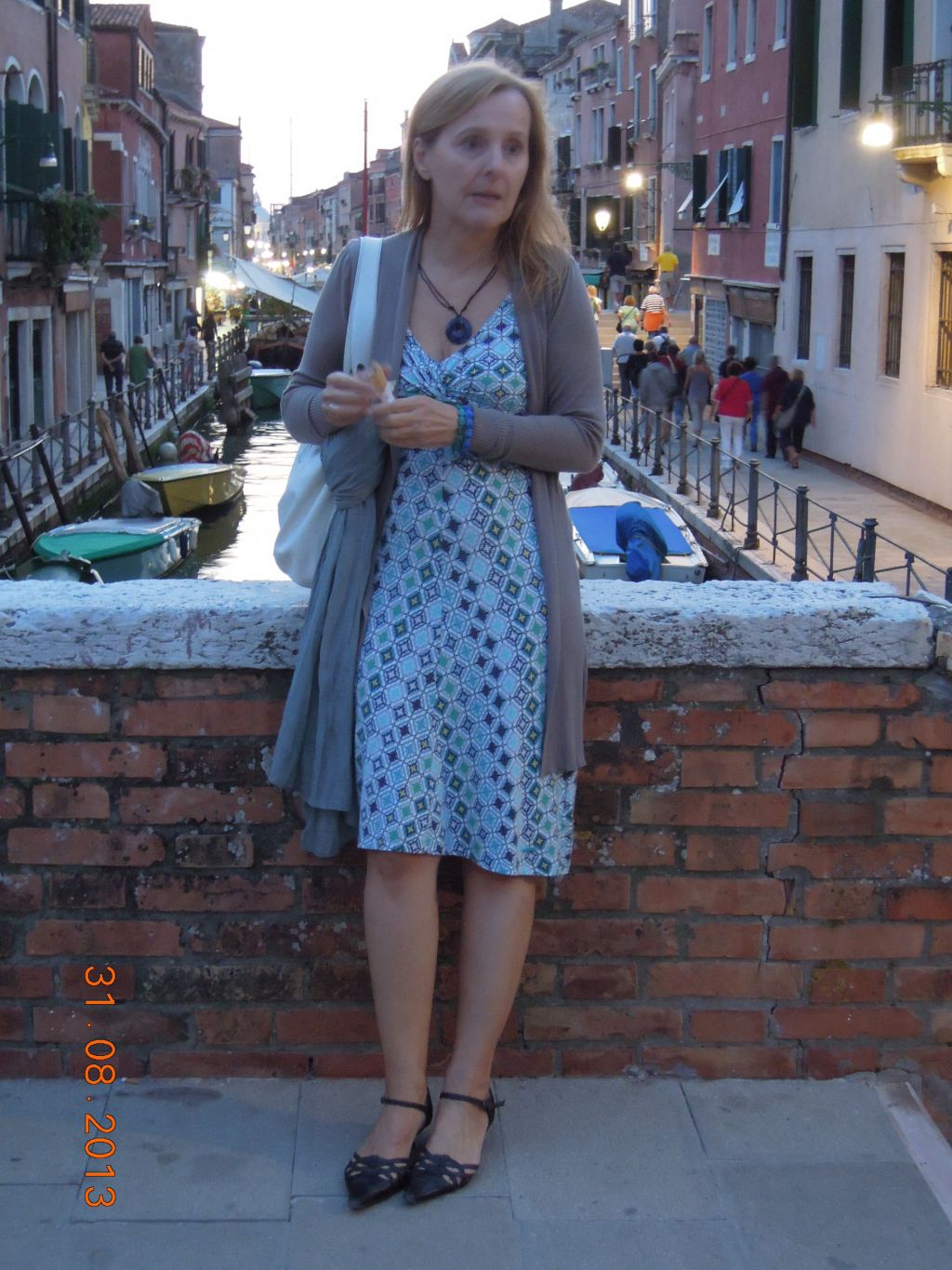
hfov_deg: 26.6
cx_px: 476
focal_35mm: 55
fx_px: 2016
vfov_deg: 34.9
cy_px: 635
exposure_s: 1/5
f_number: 3.5
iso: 800
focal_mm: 9.9
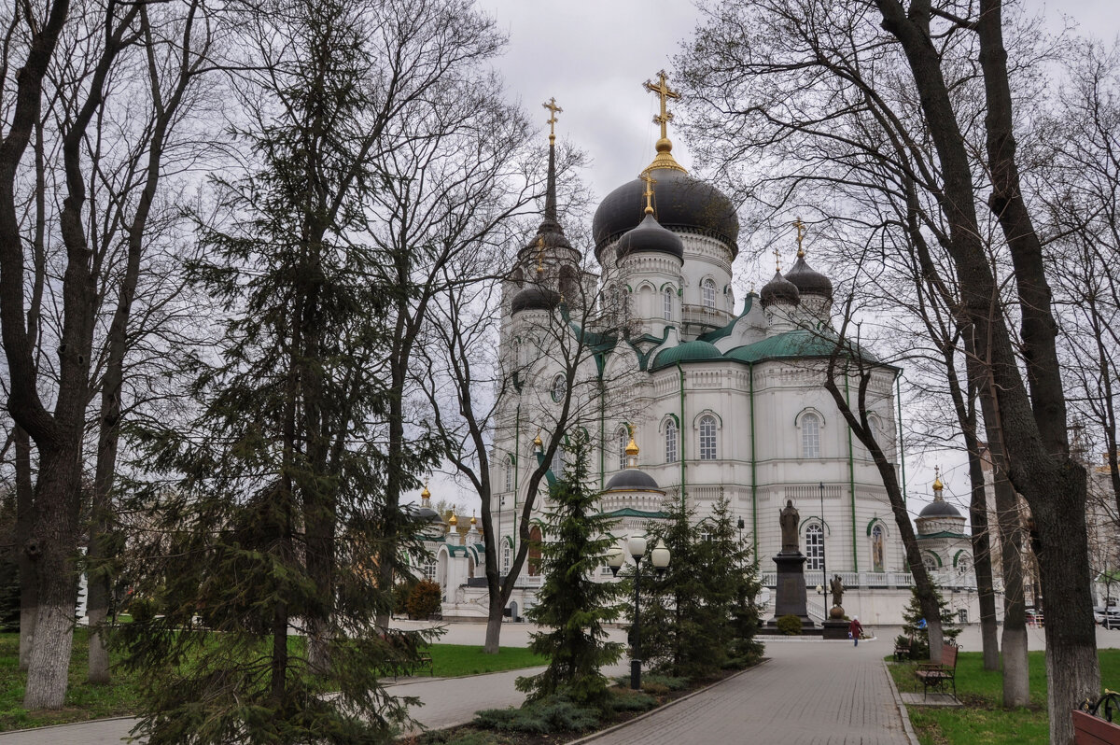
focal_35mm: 27
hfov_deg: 67.4
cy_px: 372
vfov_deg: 47.9
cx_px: 560
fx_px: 839
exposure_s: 1/200
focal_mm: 18
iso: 200
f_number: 7.1
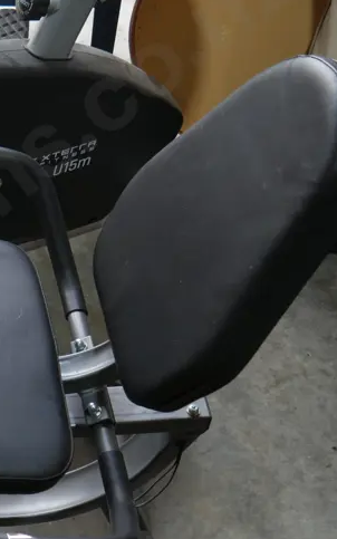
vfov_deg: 32.4
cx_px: -175
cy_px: 317
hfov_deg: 18.2
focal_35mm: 63
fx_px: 926
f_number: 4
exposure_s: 1/125
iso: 200
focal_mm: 14
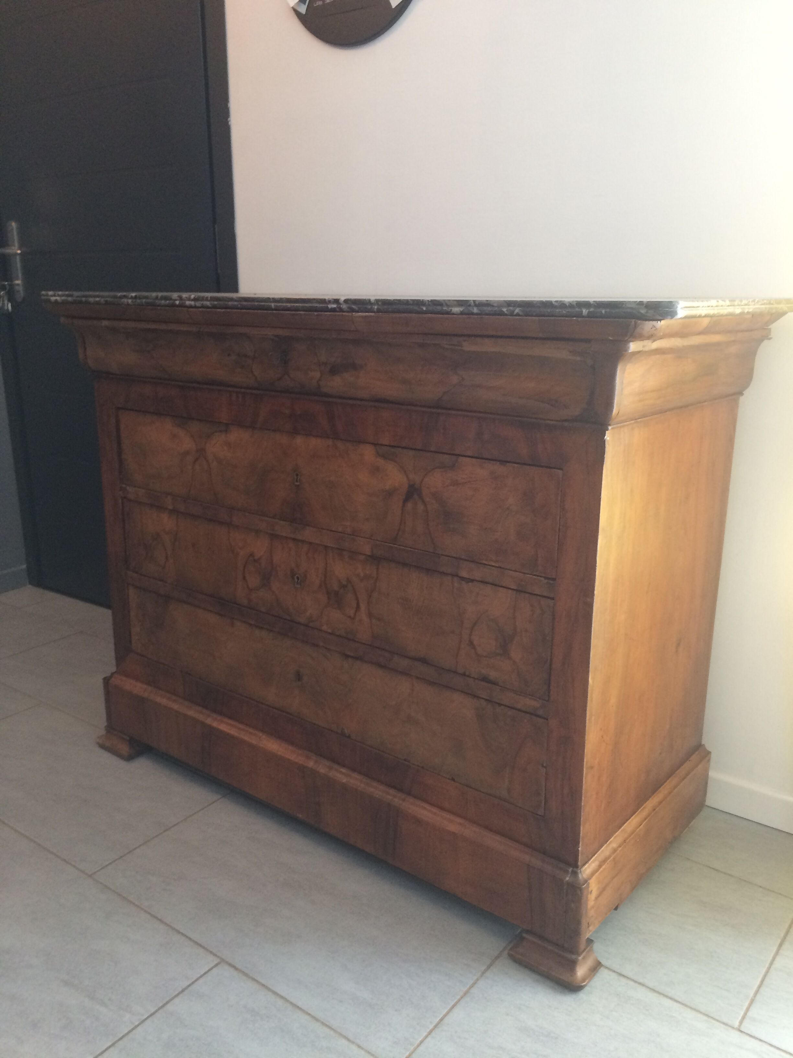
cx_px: 396
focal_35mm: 29
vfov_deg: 61.7
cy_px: 529
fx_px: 886
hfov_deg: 48.2
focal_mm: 4.15
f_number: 2.2
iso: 160
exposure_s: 1/33
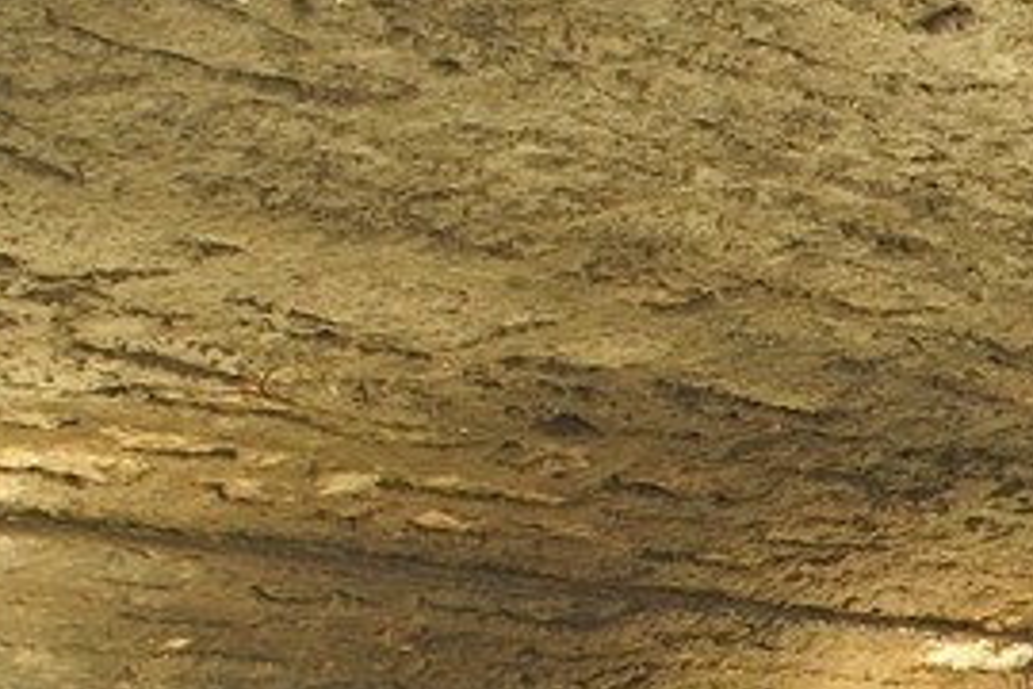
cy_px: 1902
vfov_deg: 8.4
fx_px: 4074
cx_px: 2338
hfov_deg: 12.1
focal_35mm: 142
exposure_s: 1/1.25
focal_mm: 24
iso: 400
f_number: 8
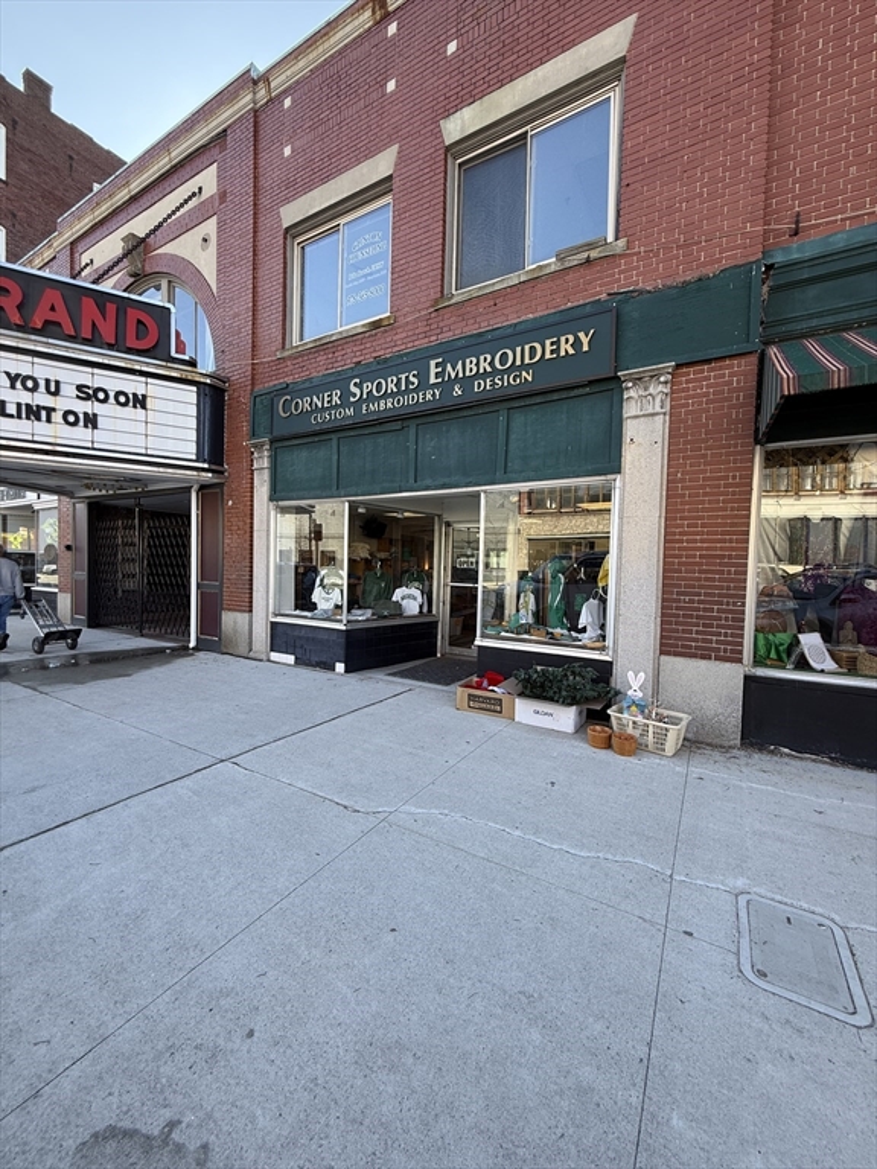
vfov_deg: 102.1
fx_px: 473
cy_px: 584
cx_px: 438
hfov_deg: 85.7
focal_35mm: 14
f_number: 2.2
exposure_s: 1/184
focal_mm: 2.22
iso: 50
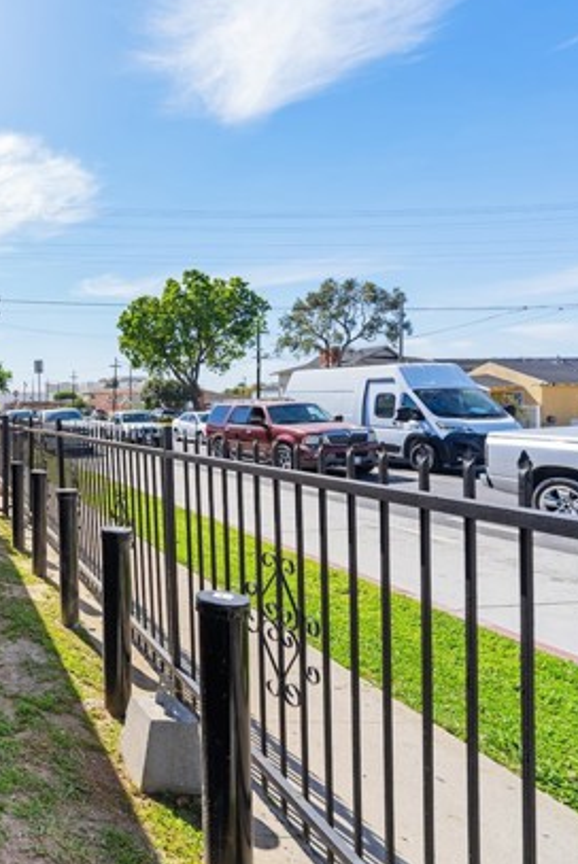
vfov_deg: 78.5
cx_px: -55
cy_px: 419
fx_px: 529
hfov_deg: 44.2
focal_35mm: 22
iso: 100
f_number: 7.1
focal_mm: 14
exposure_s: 1/200
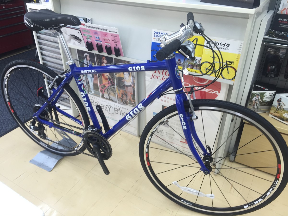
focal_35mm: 29
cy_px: 108
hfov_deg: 61.7
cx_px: 144
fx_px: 241
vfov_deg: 48.2
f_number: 2.2
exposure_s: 1/50
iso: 32
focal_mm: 4.15
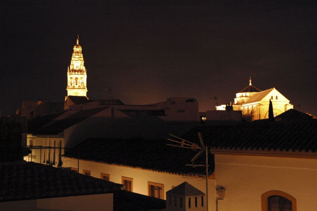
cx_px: 158
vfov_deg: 30.8
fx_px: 383
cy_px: 106
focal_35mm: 44
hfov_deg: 45.0
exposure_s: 1/1.6
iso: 1600
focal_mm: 29
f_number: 5.6
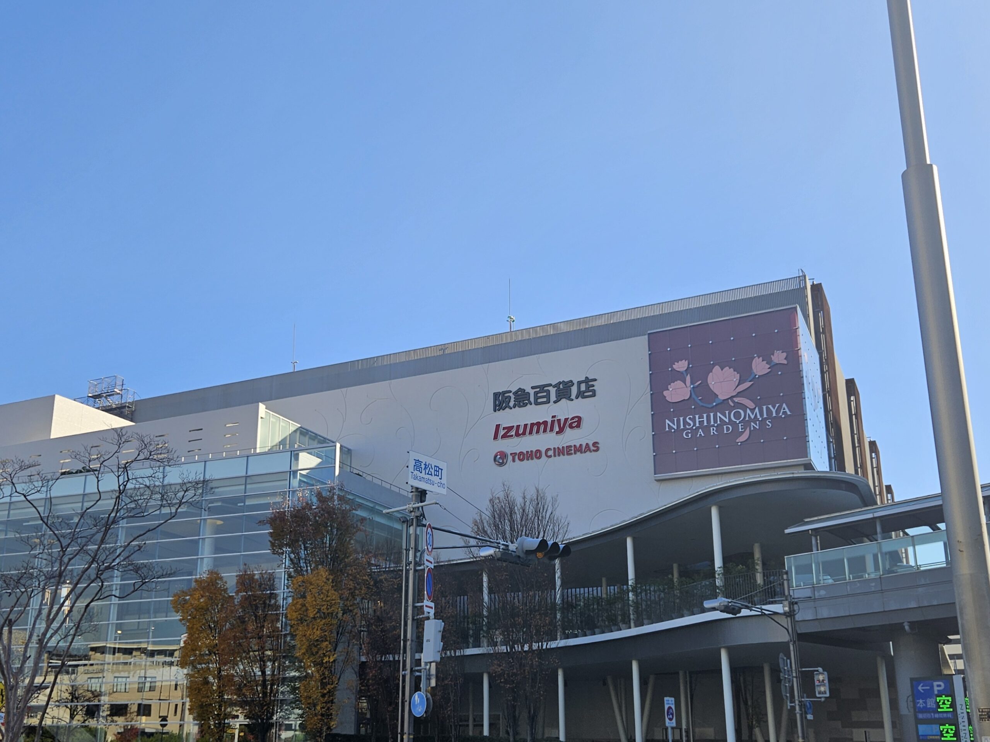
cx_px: 495
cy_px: 371
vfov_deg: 58.9
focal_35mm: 23
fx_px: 658
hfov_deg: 73.9
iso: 25
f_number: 1.8
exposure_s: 1/1667
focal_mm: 5.4
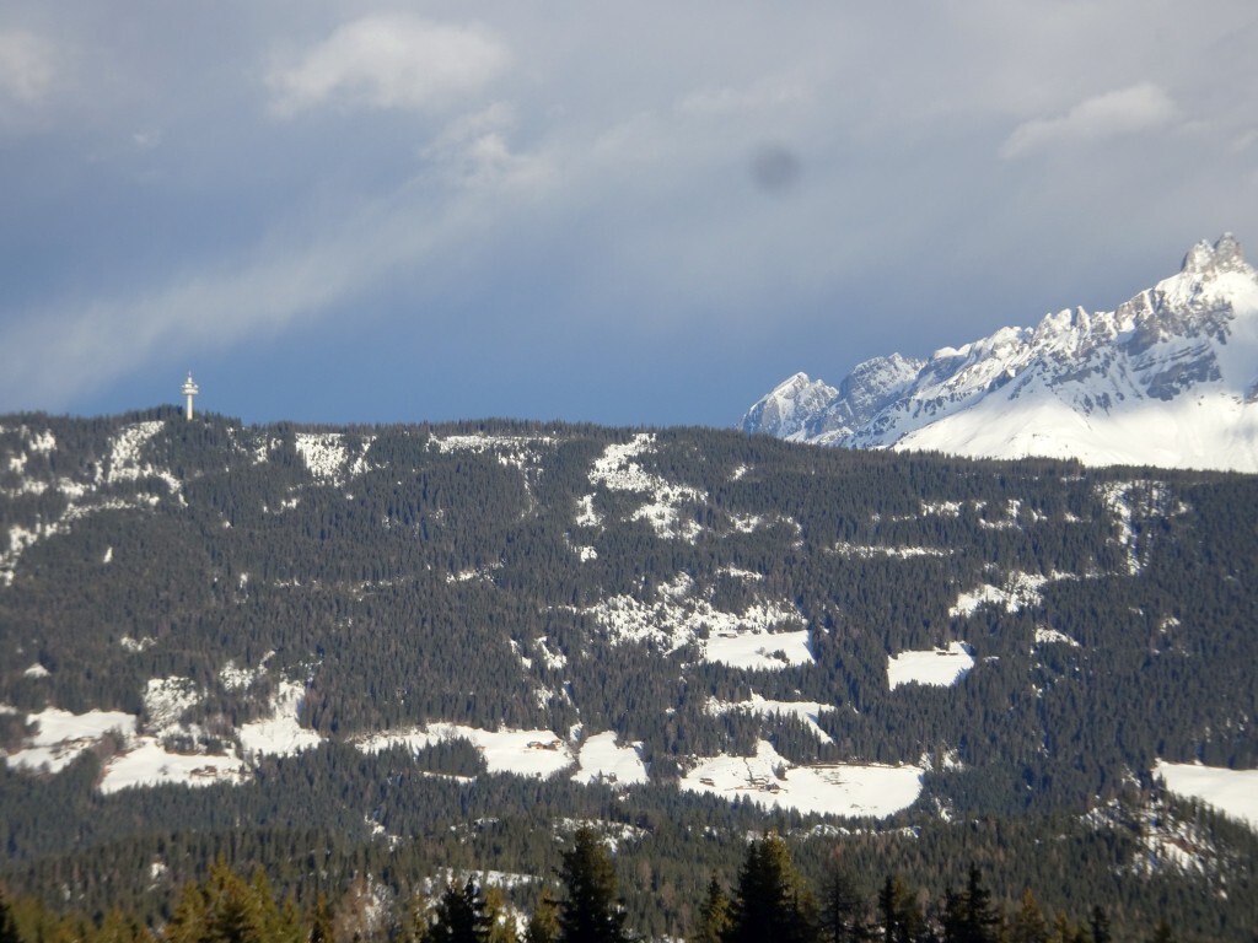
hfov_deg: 17.6
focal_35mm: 112
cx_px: 629
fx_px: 4070
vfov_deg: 13.2
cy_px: 472
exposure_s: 1/500
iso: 80
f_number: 5.6
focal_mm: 19.1
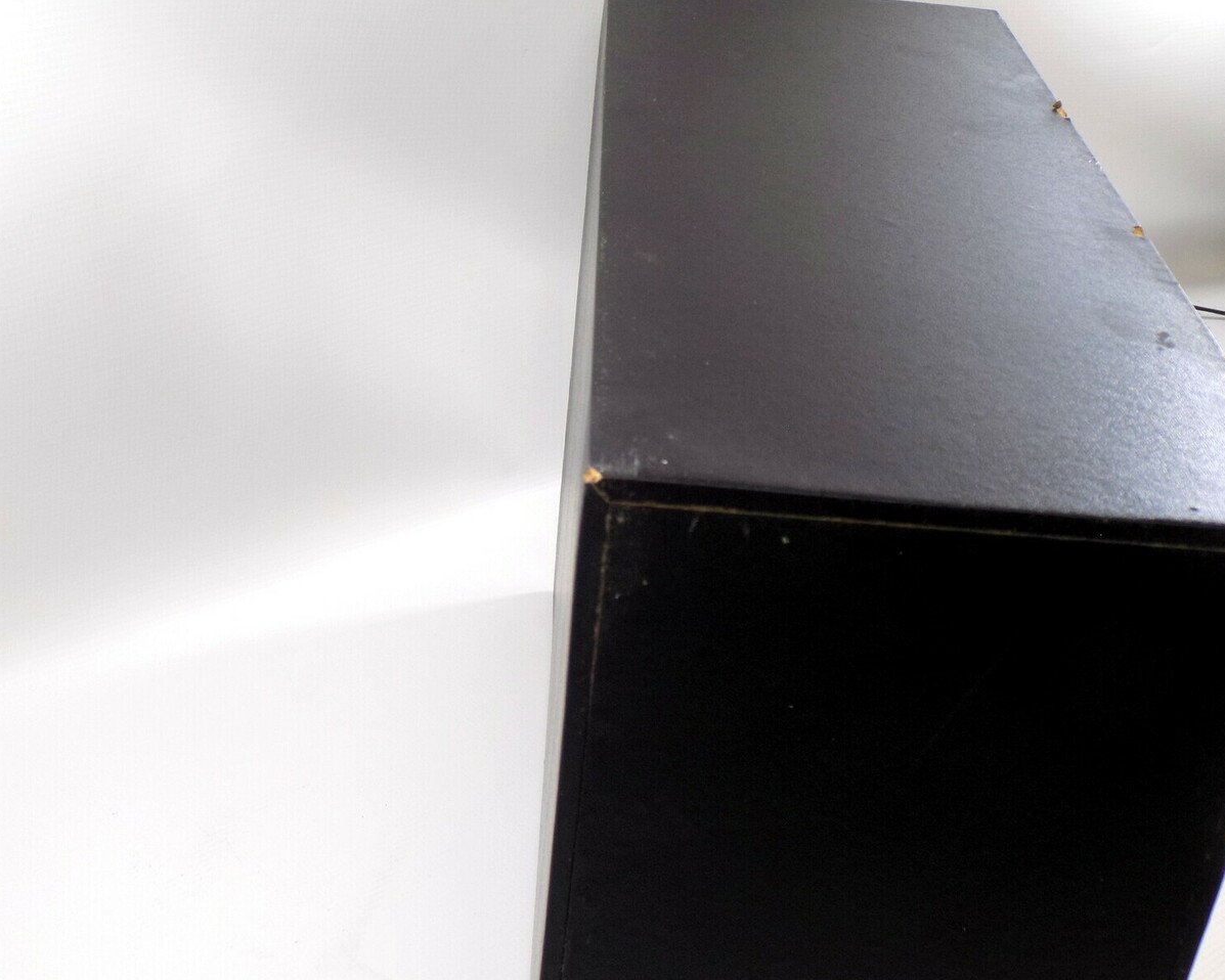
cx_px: 585
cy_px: 490
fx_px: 1741
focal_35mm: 48
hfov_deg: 38.8
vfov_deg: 31.5
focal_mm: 8.1
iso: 80
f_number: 3.7
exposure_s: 1/30
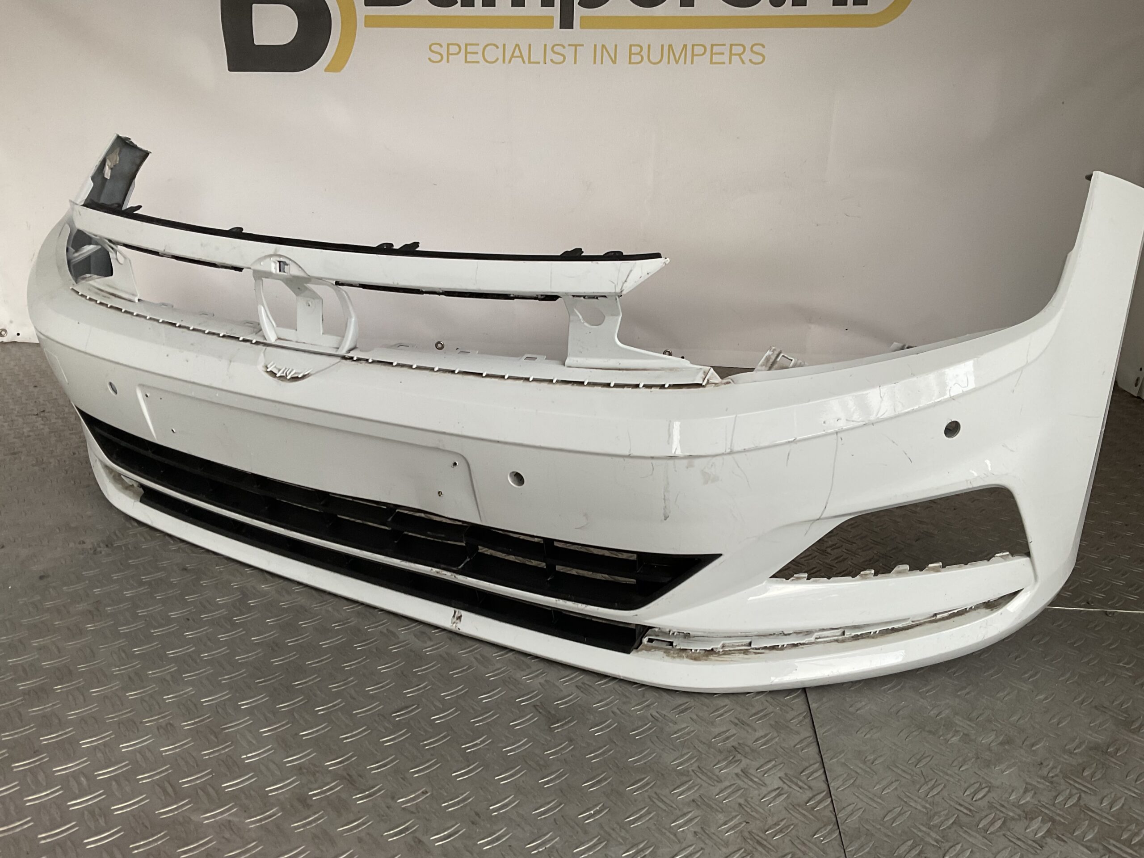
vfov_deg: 48.2
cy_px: 429
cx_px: 572
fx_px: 958
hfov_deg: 61.7
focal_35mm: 29
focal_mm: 3
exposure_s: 1/100
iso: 50
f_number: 1.8
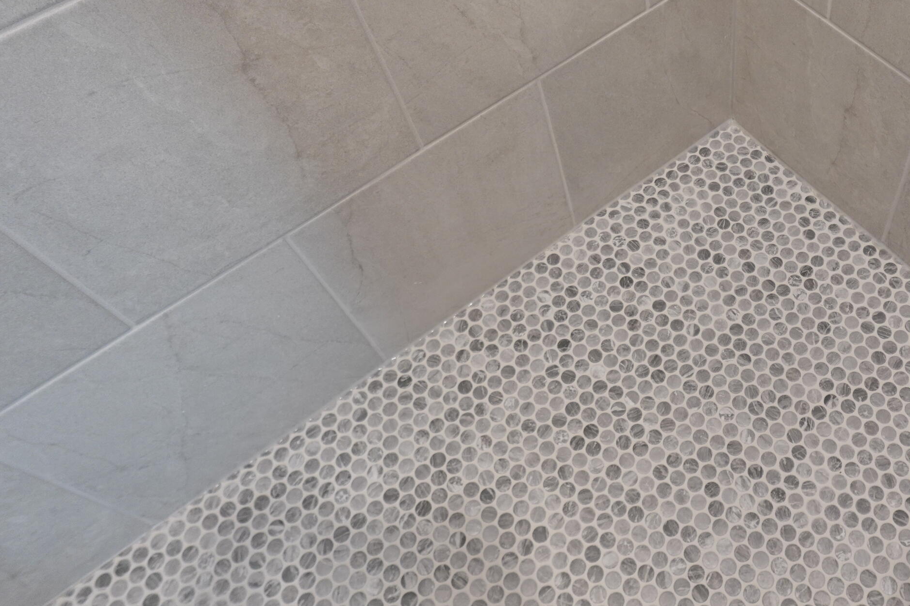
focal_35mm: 32
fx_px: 809
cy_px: 216
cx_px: 681
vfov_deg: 40.7
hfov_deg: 55.9
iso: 250
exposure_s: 1/80
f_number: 2
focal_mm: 7.6
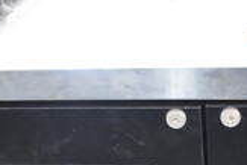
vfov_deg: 12.6
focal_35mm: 101
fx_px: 694
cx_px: 195
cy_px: 283
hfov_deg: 20.0
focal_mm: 18
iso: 3200
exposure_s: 1/10
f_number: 3.5
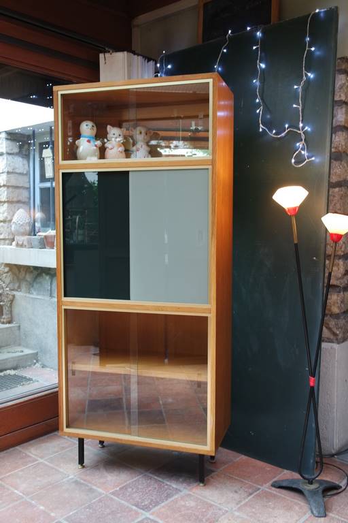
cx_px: 174
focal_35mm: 36
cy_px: 262
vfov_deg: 53.1
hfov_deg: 36.9
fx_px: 522
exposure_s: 1/50
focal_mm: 24
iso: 800
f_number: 3.5
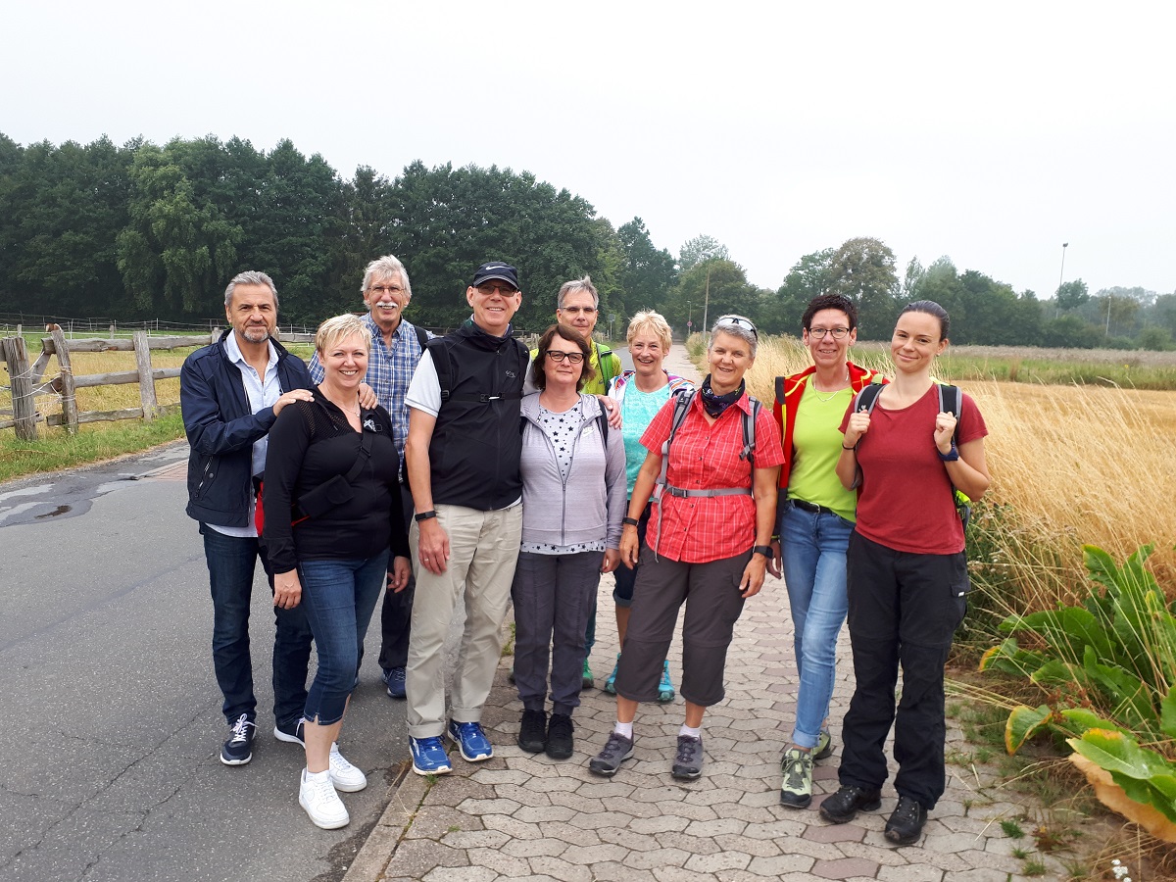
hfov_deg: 65.3
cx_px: 588
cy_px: 441
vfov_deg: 51.4
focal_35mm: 27
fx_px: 917
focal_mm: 3.6
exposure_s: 1/239
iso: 40
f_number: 1.9
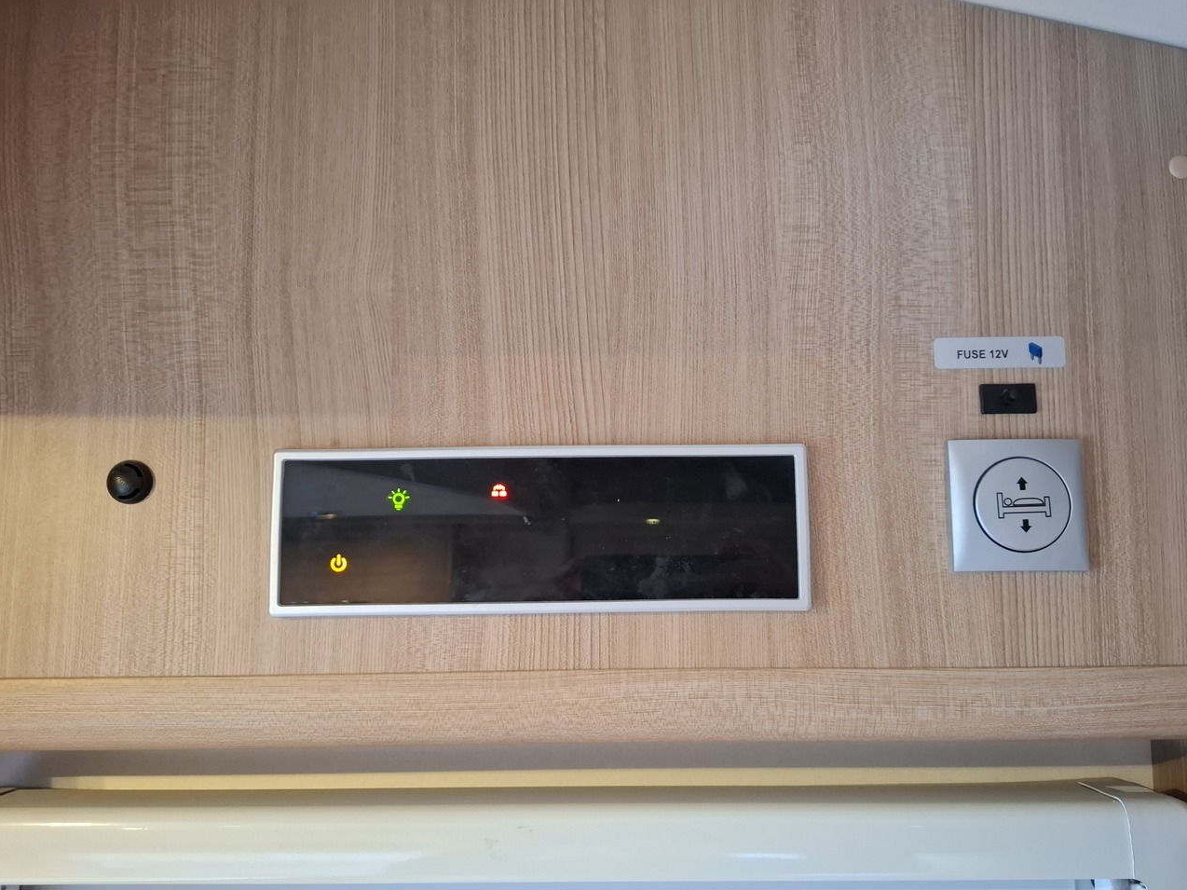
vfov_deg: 52.9
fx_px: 891
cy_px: 493
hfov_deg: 67.3
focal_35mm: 26
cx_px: 613
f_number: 1.8
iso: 800
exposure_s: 1/25
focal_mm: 5.54
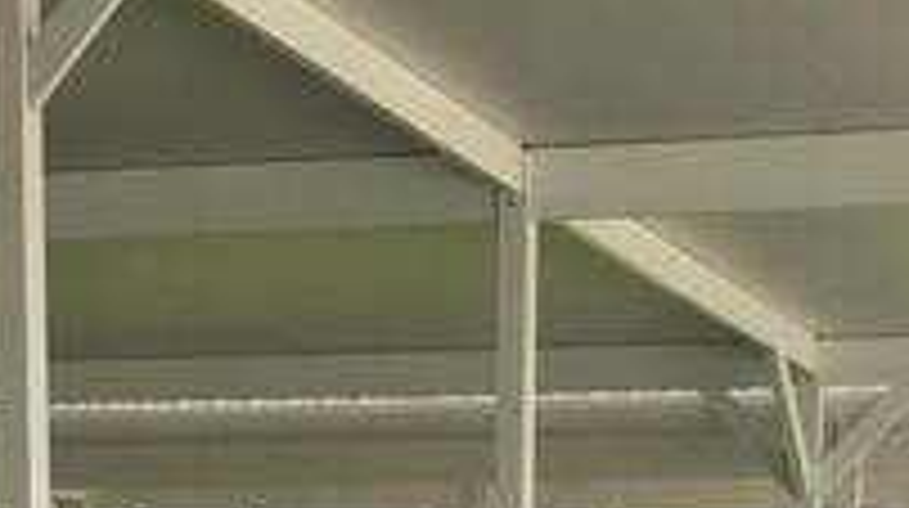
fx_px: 3394
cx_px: 382
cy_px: 1472
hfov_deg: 15.2
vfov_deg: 7.6
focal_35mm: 141
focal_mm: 4.15
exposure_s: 1/338
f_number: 2.2
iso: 32
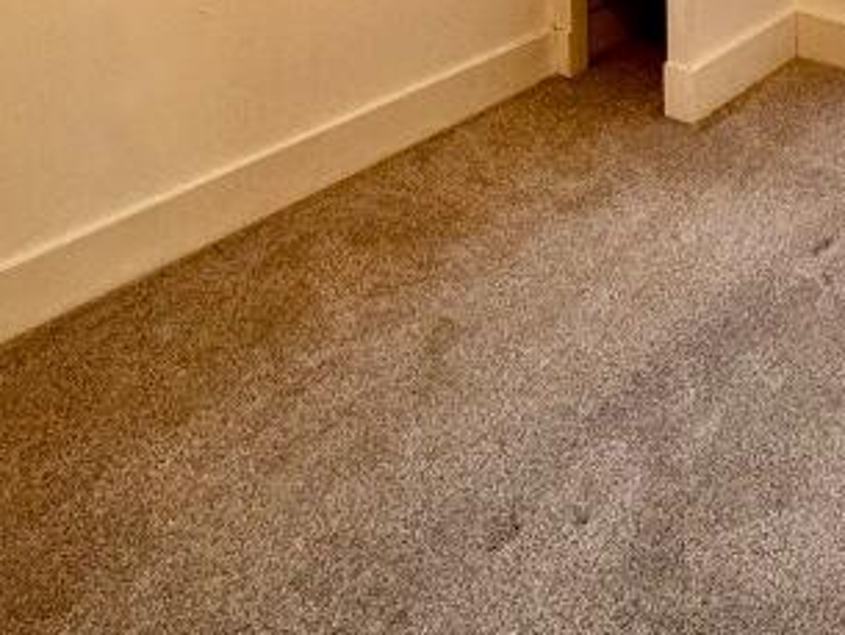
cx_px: 731
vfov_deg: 23.1
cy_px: -385
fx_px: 1148
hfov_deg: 38.2
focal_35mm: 47
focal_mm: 2.22
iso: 250
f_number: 2.2
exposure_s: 1/100
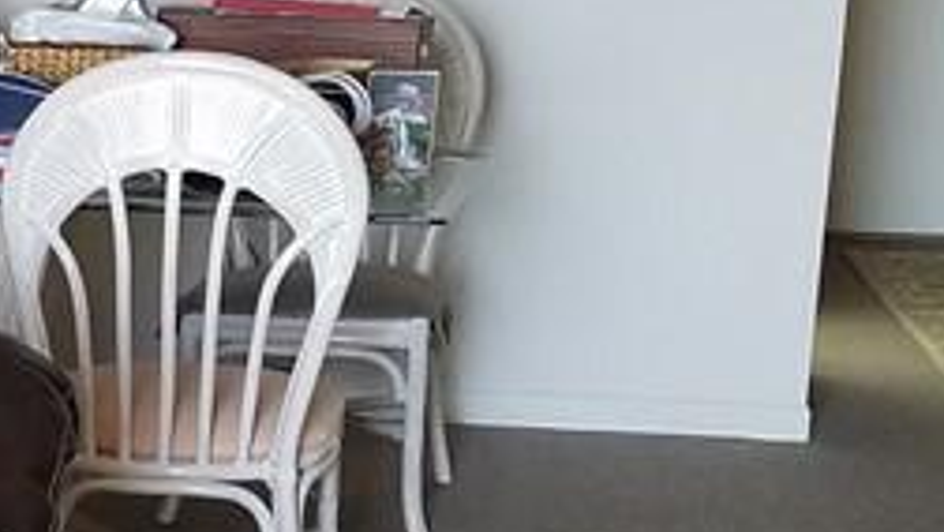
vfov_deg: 10.5
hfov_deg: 16.9
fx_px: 2880
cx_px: -465
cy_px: 375
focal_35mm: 115
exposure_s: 1/40
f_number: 1.7
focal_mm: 4.2
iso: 125
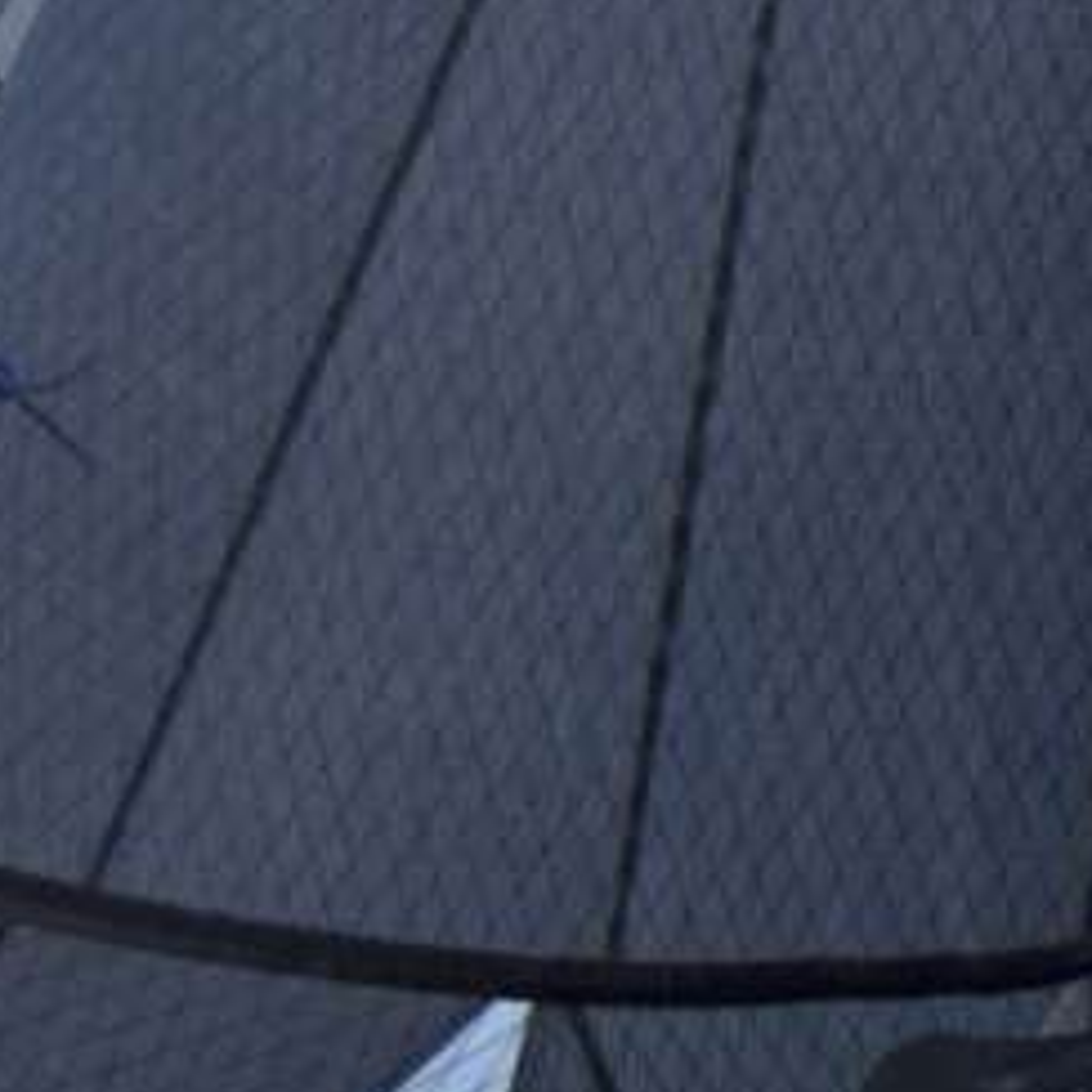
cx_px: -425
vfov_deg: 0.9
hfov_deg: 0.9
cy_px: 1768
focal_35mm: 1877
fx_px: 66991
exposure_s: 1/2000
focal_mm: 300
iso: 400
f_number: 8
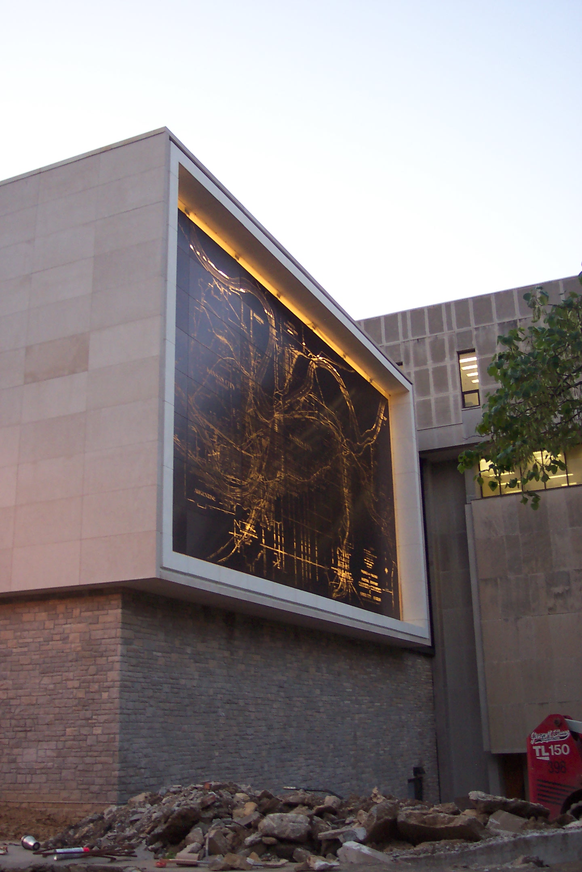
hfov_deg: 35.1
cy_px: 436
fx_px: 921
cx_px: 291
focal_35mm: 38
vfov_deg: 50.7
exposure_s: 1/10
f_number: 2.8
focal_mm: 8
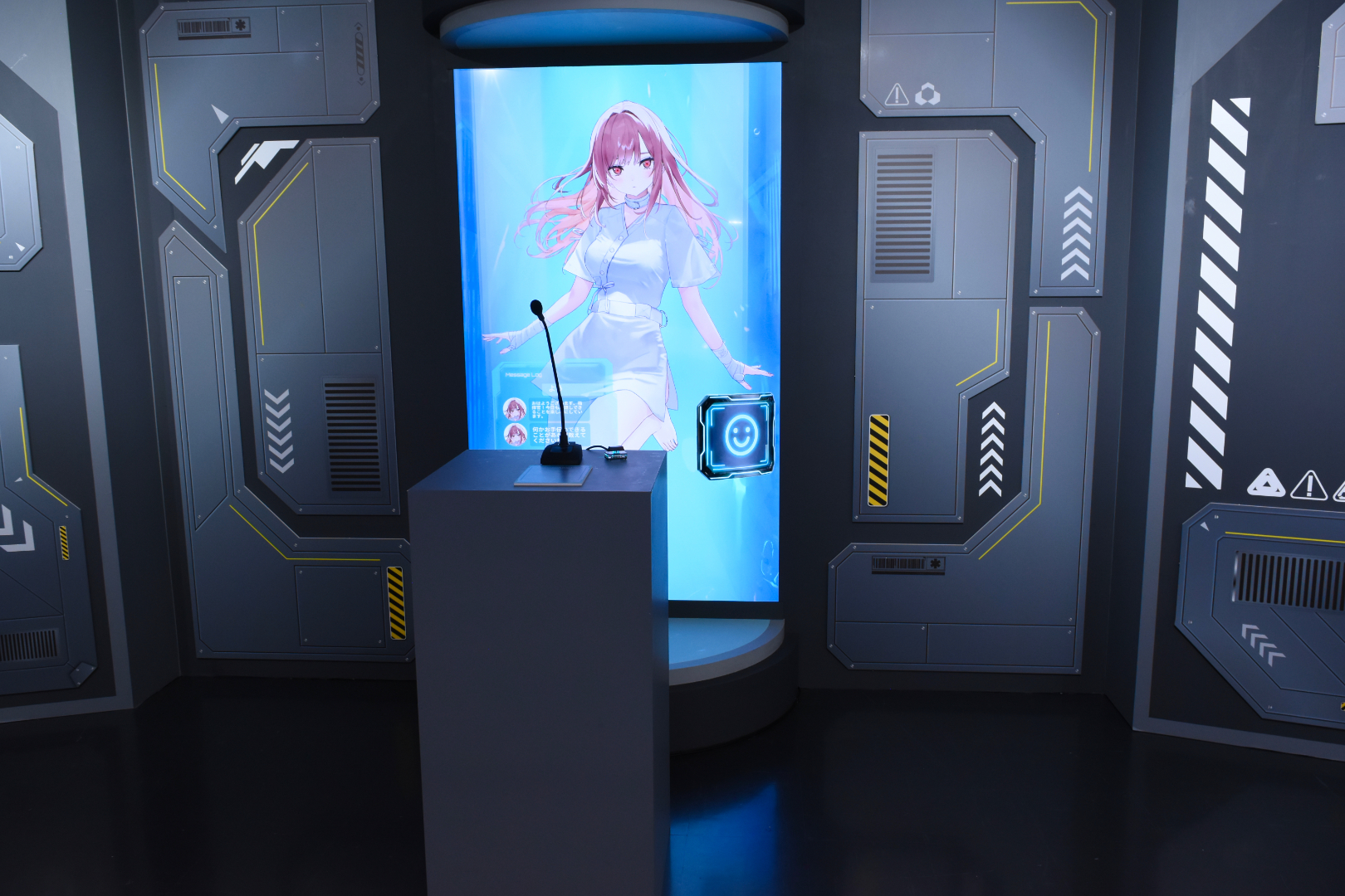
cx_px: 672
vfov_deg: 43.6
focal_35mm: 30
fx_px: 1121
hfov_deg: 61.9
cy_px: 448
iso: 1000
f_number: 8
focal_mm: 20
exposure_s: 1/60
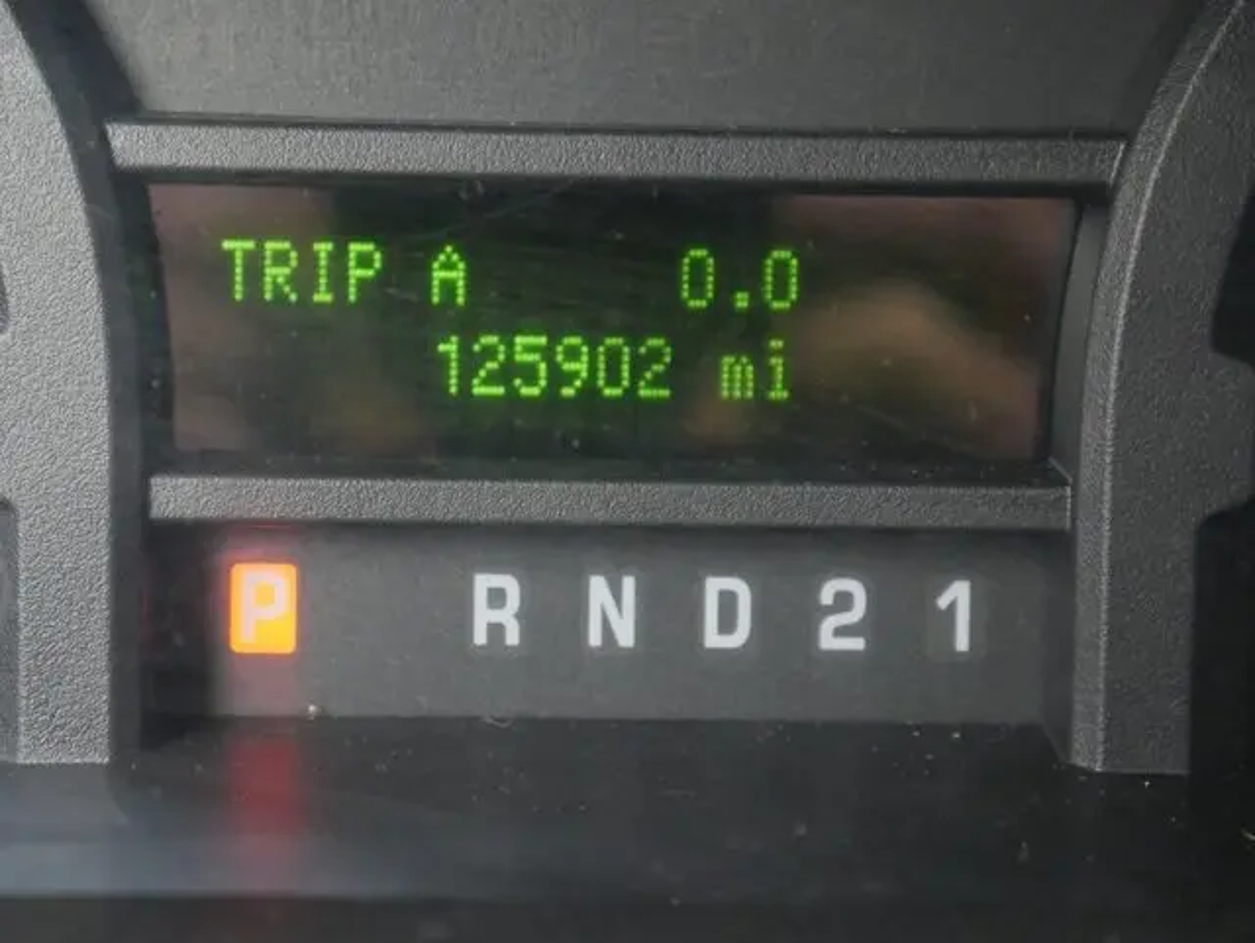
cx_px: 628
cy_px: 472
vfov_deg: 17.6
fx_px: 3048
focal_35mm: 84
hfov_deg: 23.3
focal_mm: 42
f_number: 5.6
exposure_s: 1/100
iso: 2500
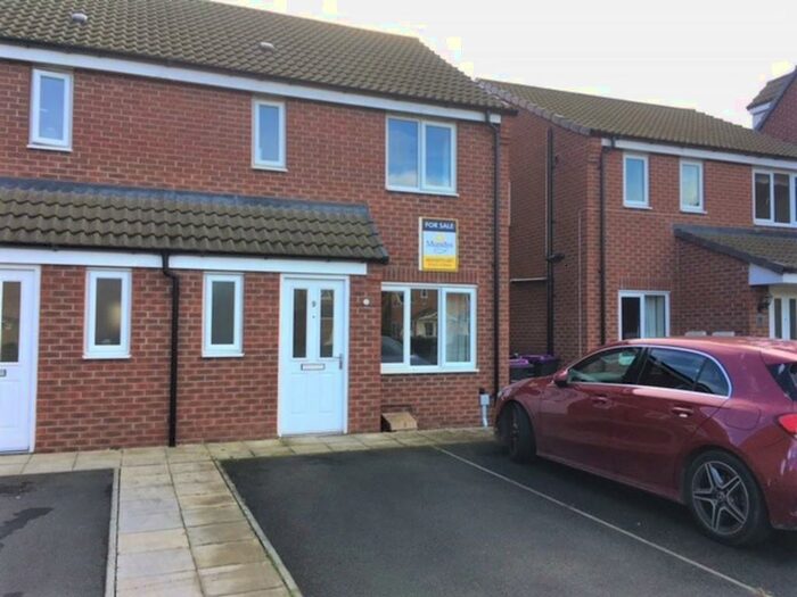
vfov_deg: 48.2
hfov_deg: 61.7
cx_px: 398
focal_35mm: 29
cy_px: 298
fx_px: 668
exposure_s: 1/303
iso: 25
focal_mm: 4.15
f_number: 2.2
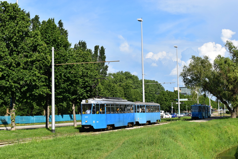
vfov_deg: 22.6
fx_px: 397
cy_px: 80
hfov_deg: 33.4
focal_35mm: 60
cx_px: 119
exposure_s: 1/400
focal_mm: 40
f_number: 10
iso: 200
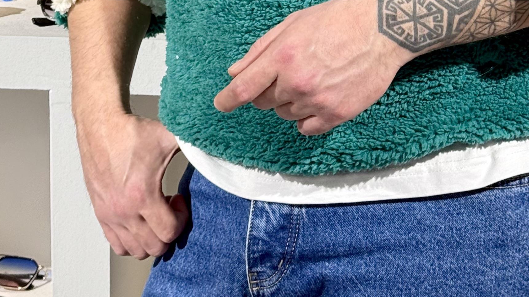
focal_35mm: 122
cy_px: -209
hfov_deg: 17.5
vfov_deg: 9.5
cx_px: 366
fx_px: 1711
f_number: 1.78
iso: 64
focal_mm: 6.76
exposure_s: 1/100
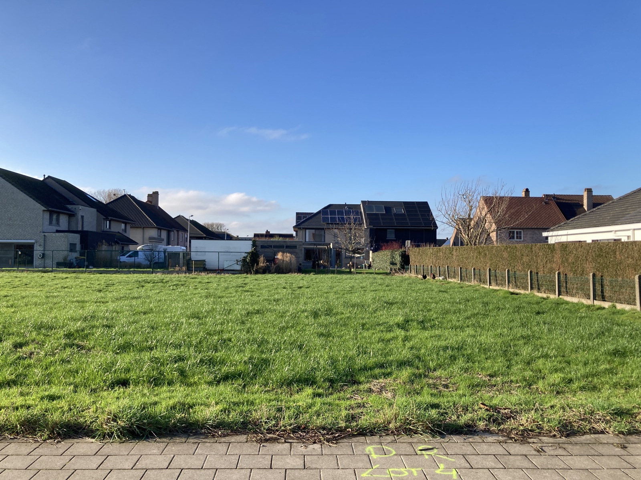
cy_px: 240
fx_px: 518
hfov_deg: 63.4
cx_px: 320
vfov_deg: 49.7
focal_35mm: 28
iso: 20
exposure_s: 1/1333
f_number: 1.8
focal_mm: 3.99
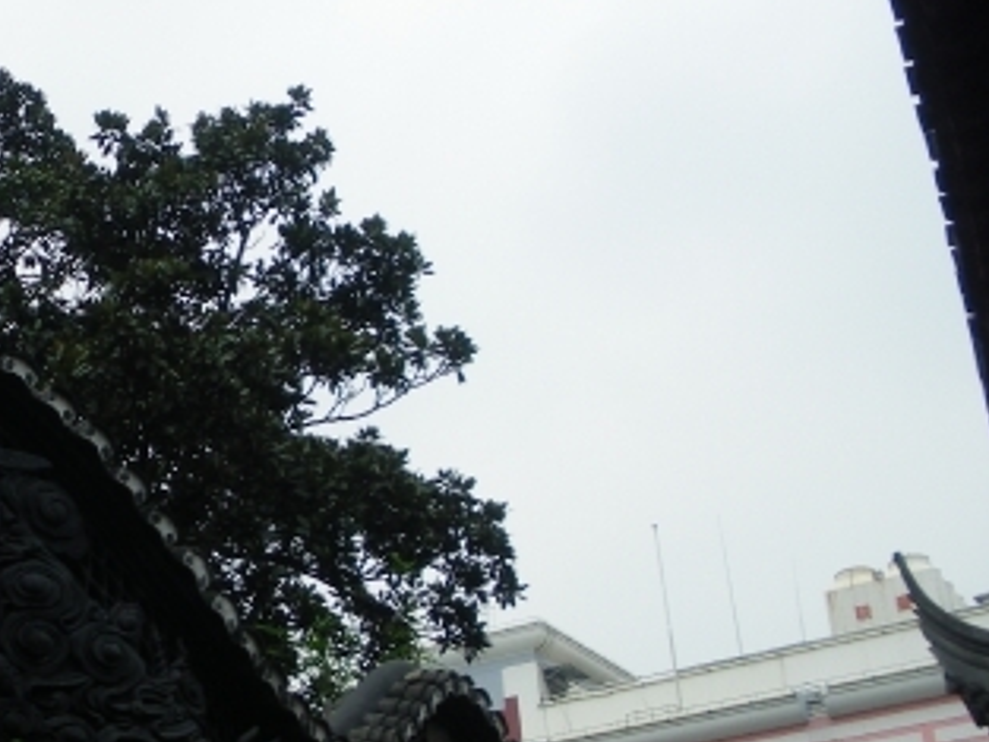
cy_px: 461
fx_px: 1972
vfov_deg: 21.3
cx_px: 104
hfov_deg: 27.2
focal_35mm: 69
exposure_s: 1/100
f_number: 3.5
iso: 80
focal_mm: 6.3
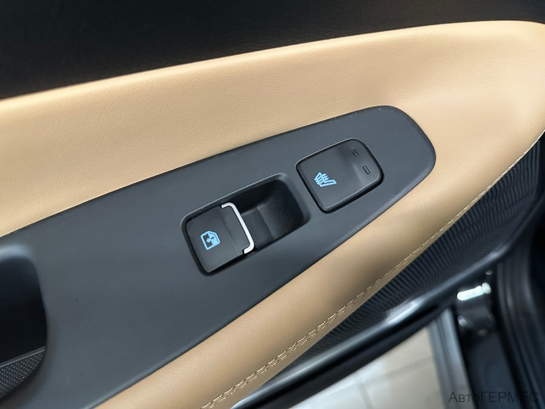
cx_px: 272
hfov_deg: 71.6
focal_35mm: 24
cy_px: 204
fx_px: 378
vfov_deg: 56.8
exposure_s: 1/50
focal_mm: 6.86
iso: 800
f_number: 1.78
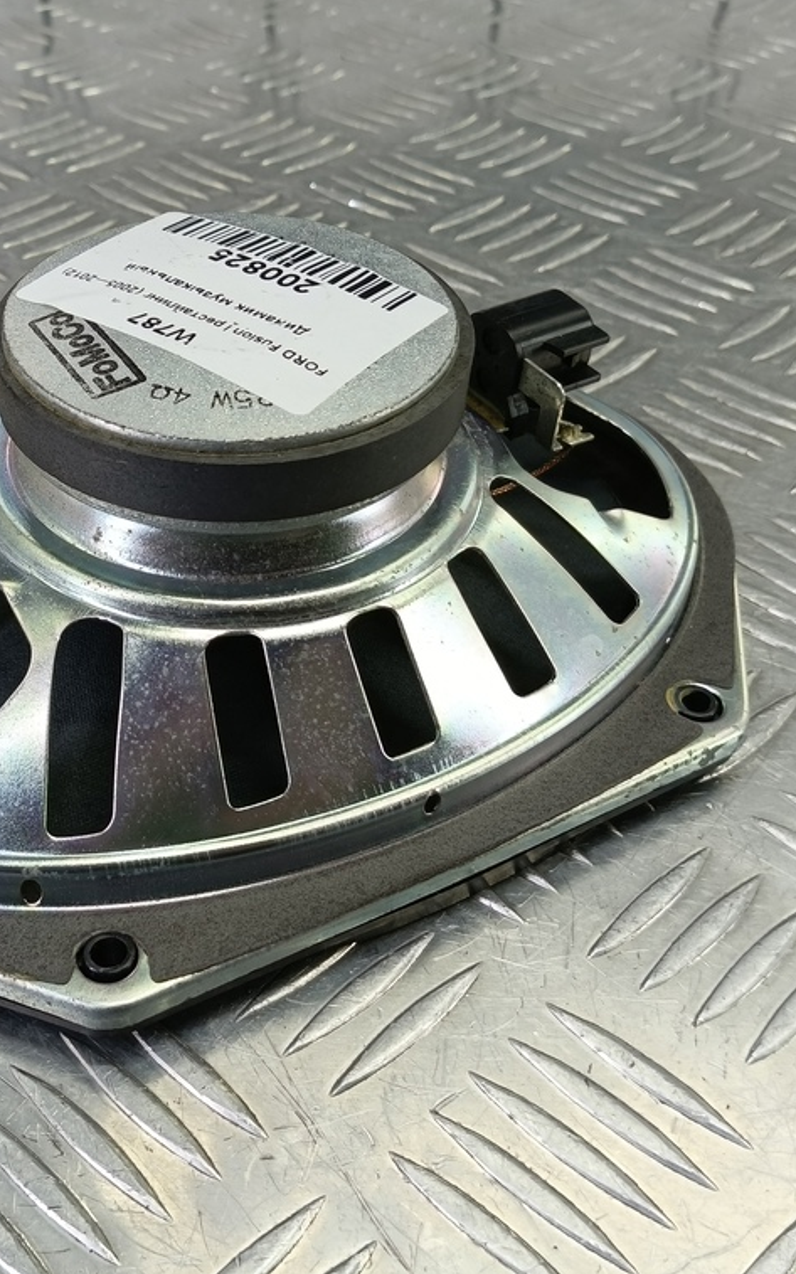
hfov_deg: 37.5
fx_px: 1146
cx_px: 207
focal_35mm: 33
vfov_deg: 58.1
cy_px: 640
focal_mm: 4.11
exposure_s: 1/50
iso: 111
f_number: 1.6
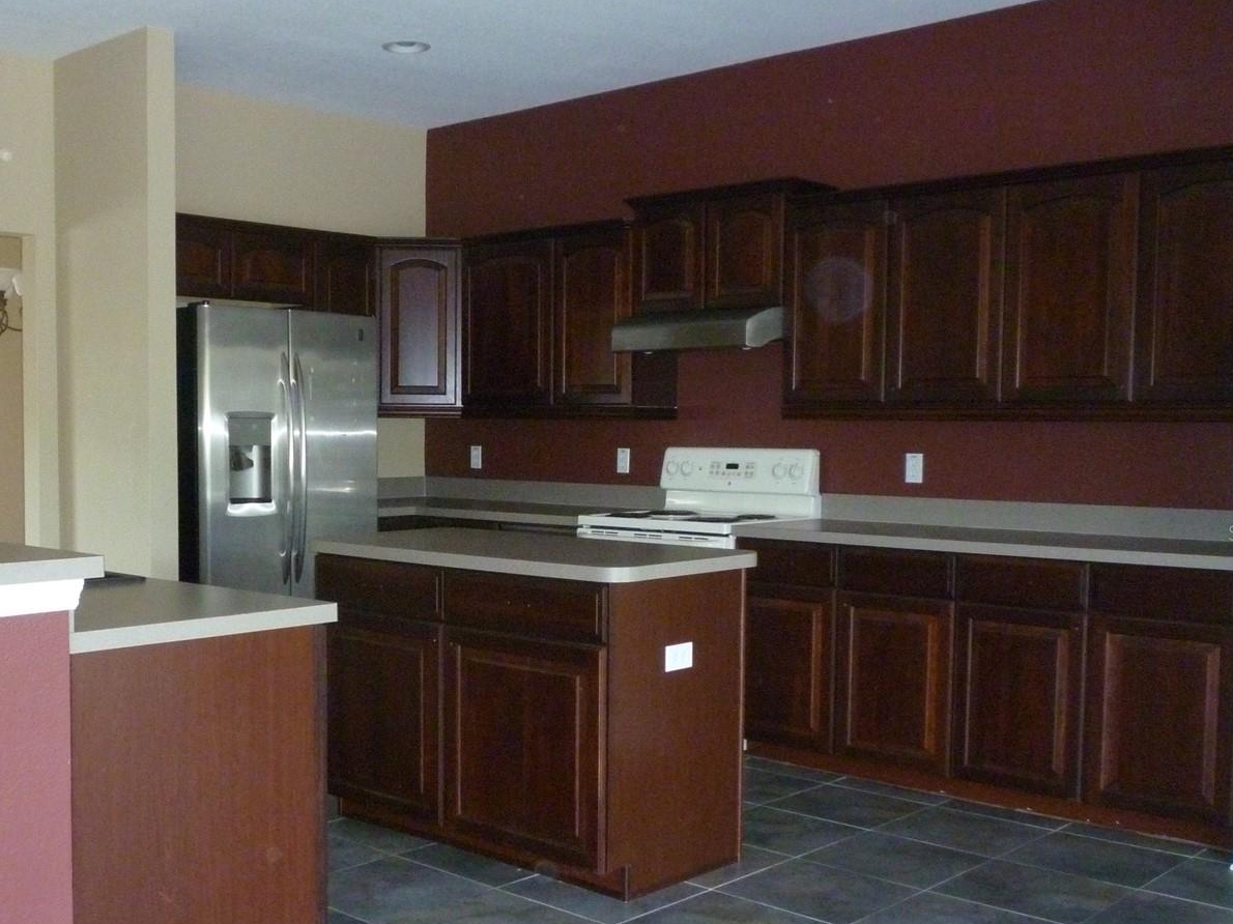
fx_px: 1389
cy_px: 532
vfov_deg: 36.7
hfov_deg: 47.6
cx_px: 497
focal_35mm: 39
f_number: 3.3
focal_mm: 5.2
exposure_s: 1/30
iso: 640
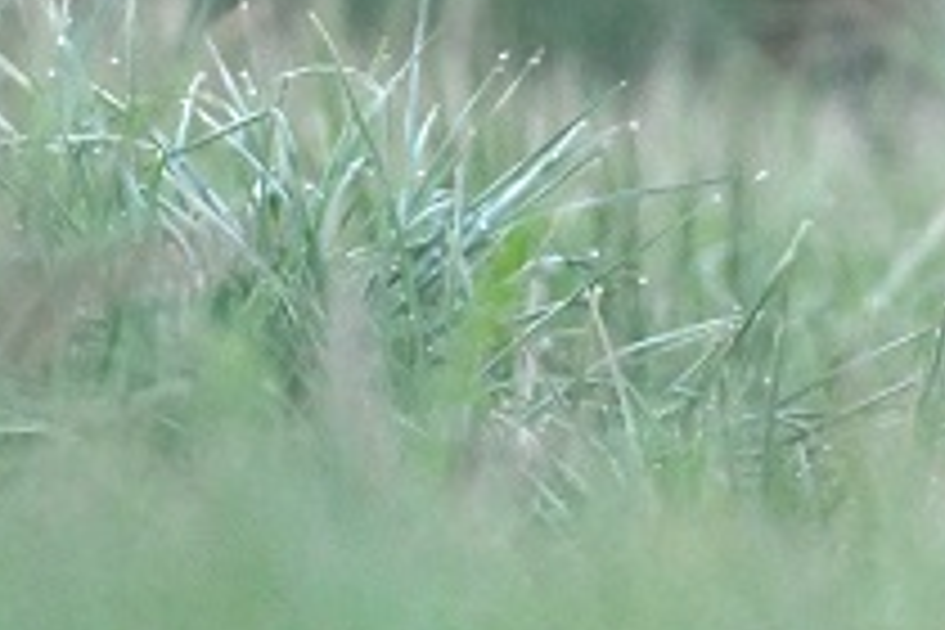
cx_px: 778
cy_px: -256
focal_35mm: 4053
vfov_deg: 0.3
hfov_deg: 0.5
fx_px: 106383
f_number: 5.6
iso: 3200
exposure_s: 1/500
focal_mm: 850
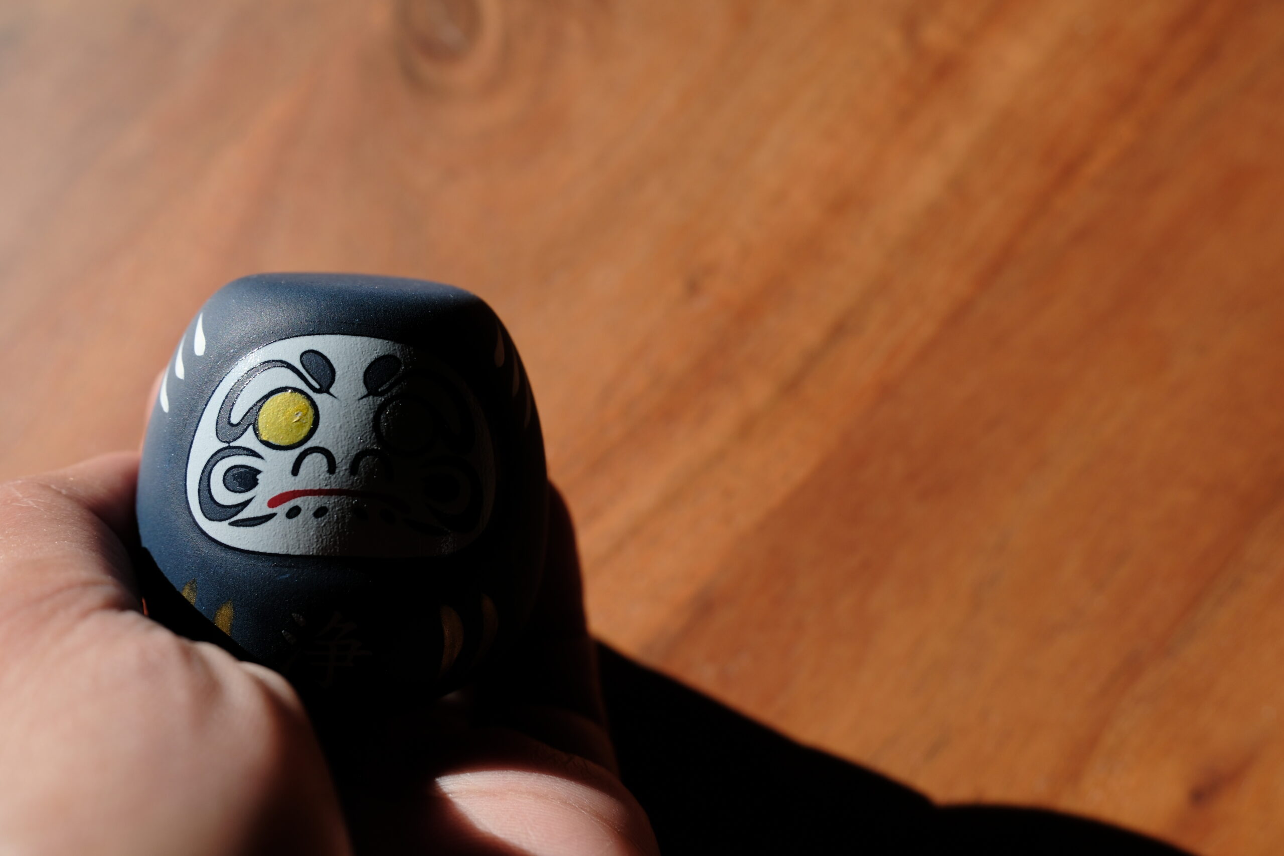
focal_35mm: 48
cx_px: 642
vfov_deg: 28.1
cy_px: 428
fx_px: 1712
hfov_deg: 41.1
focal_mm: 32.3
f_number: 5.6
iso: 250
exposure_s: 1/500
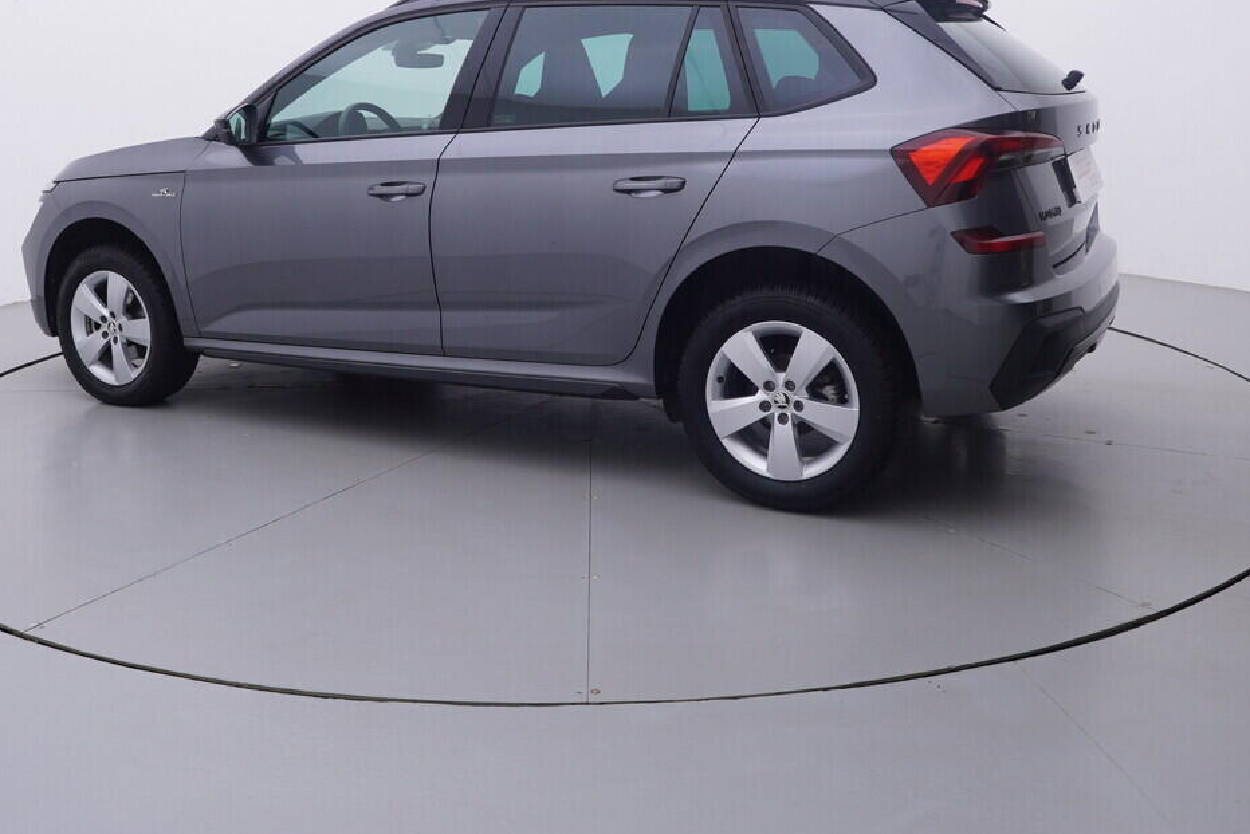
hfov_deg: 54.7
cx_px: 591
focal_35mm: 35
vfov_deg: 37.3
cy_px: 221
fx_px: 1208
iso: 200
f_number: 5
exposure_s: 1/80
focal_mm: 15
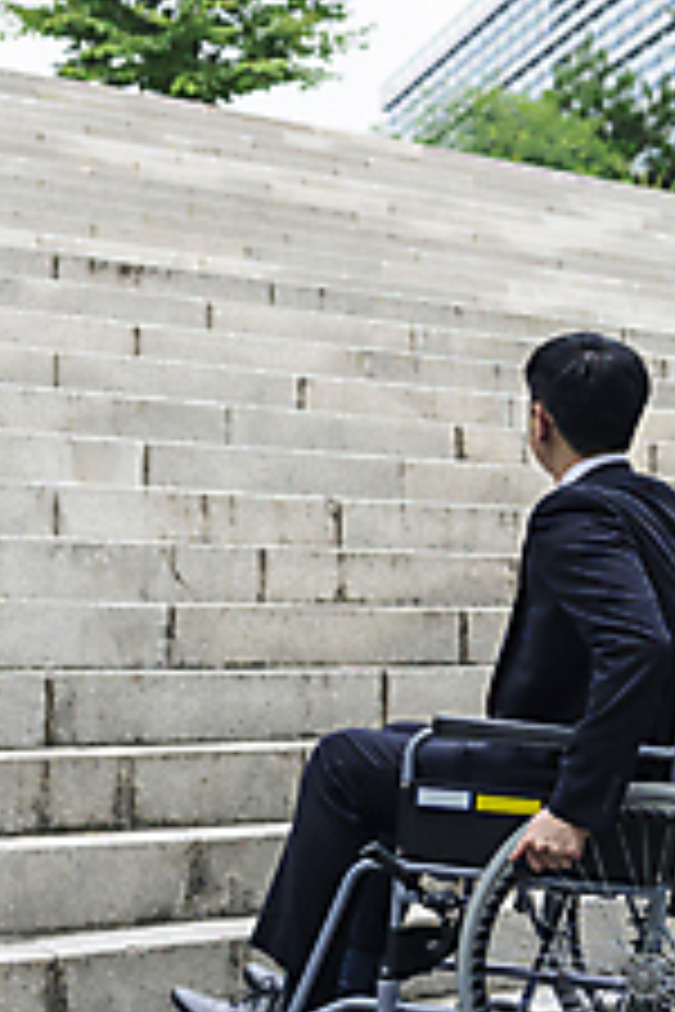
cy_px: 432
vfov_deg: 25.3
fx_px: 2250
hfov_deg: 17.0
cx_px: 524
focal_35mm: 80
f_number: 4
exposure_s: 1/1000
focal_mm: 45
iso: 200
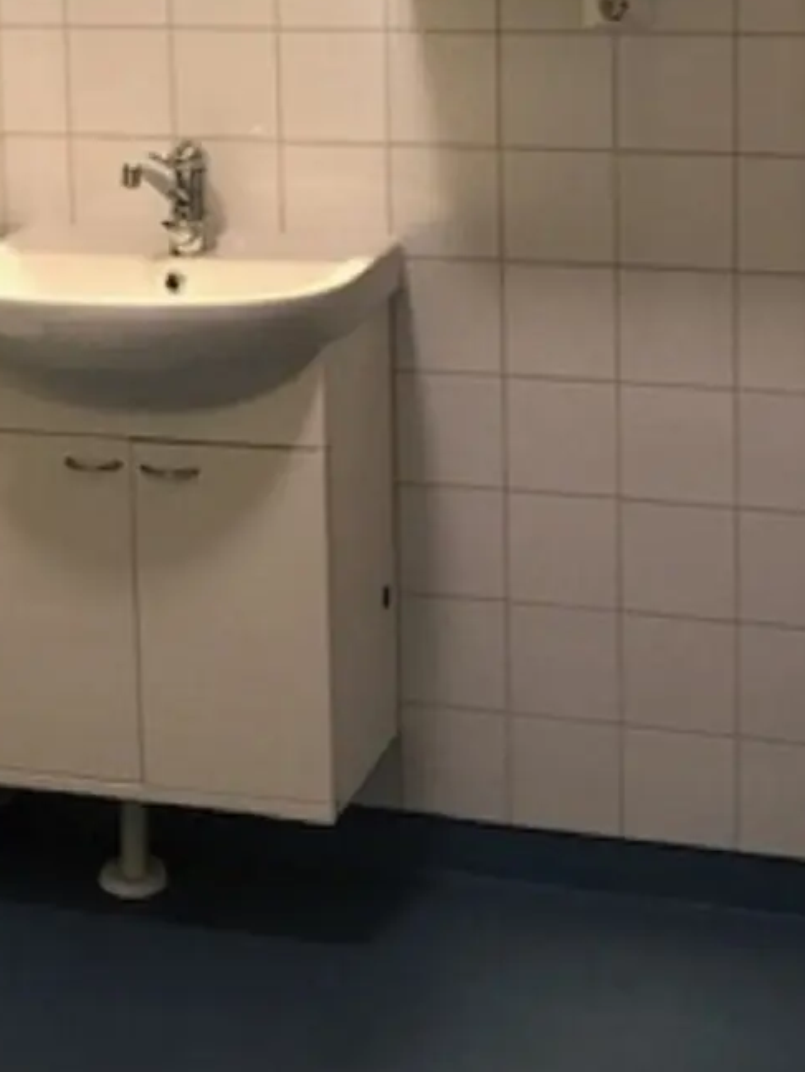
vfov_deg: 27.3
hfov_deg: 21.3
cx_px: 413
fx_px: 2139
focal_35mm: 69
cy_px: 140
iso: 125
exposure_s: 1/33
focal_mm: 3.99
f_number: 1.8
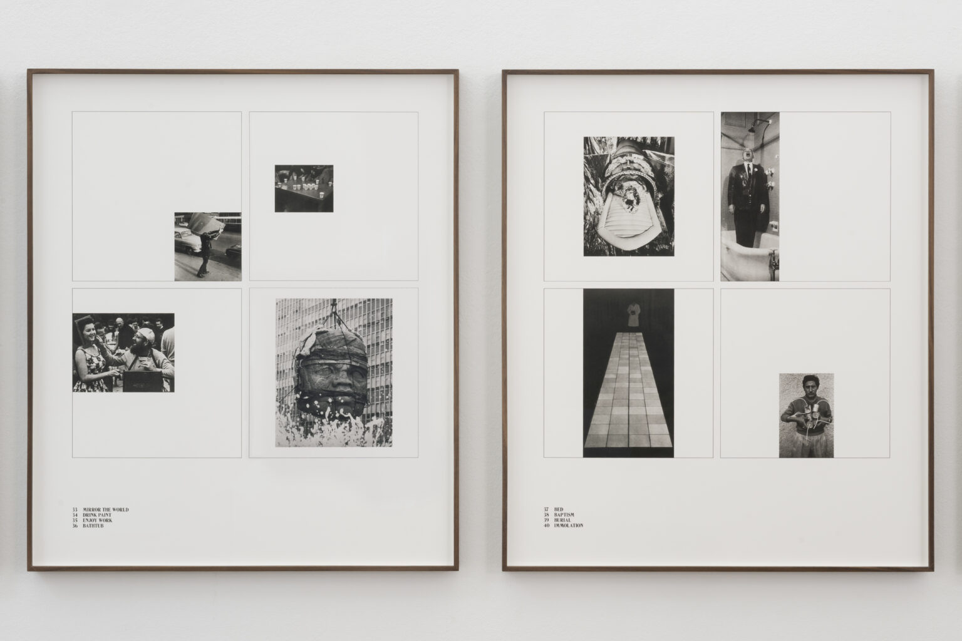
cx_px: 481
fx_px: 1309
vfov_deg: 27.5
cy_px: 320
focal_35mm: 49
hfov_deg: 40.3
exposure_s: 1.3
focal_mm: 49
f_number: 16
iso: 64
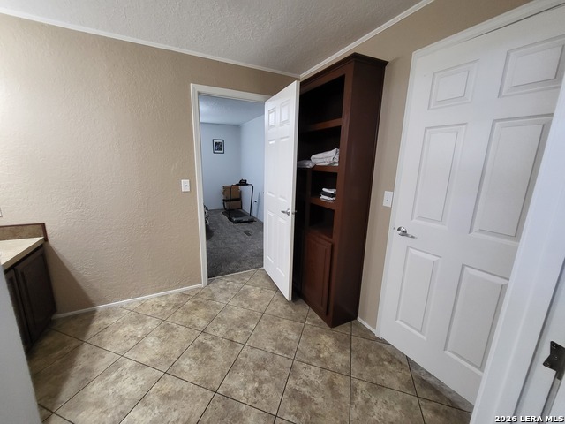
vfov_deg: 89.9
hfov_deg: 106.2
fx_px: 212
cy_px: 212
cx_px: 282
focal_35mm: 13
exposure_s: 1/60
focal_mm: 1.74
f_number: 2.2
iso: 320
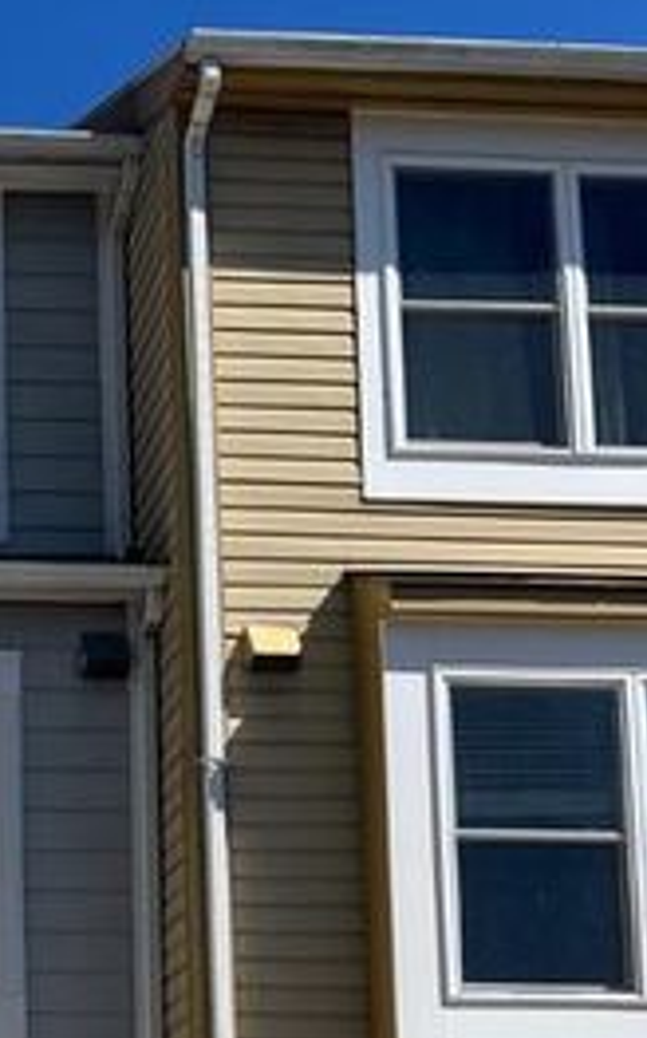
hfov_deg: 16.9
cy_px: 1154
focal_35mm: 70
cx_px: -316
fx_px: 1978
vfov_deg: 26.9
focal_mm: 5.7
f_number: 1.5
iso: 50
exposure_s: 1/6579
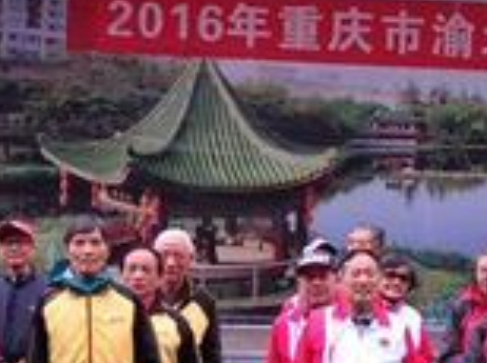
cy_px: 309
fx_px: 2135
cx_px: 686
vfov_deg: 9.7
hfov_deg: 12.5
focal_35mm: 152
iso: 160
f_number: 3.4
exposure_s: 1/125
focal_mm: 8.3
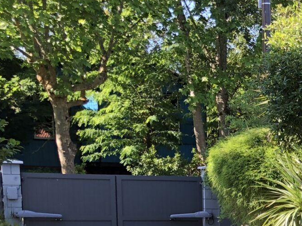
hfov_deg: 16.1
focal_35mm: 108
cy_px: 329
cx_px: 498
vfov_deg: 13.0
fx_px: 942
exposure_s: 1/132
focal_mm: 3.99
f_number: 1.8
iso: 20
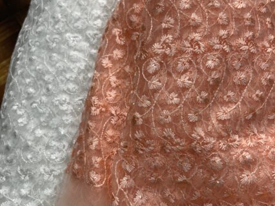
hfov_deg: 52.7
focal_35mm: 35
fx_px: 278
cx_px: 138
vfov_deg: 40.7
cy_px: 106
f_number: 1.6
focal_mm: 5.1
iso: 100
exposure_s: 1/100
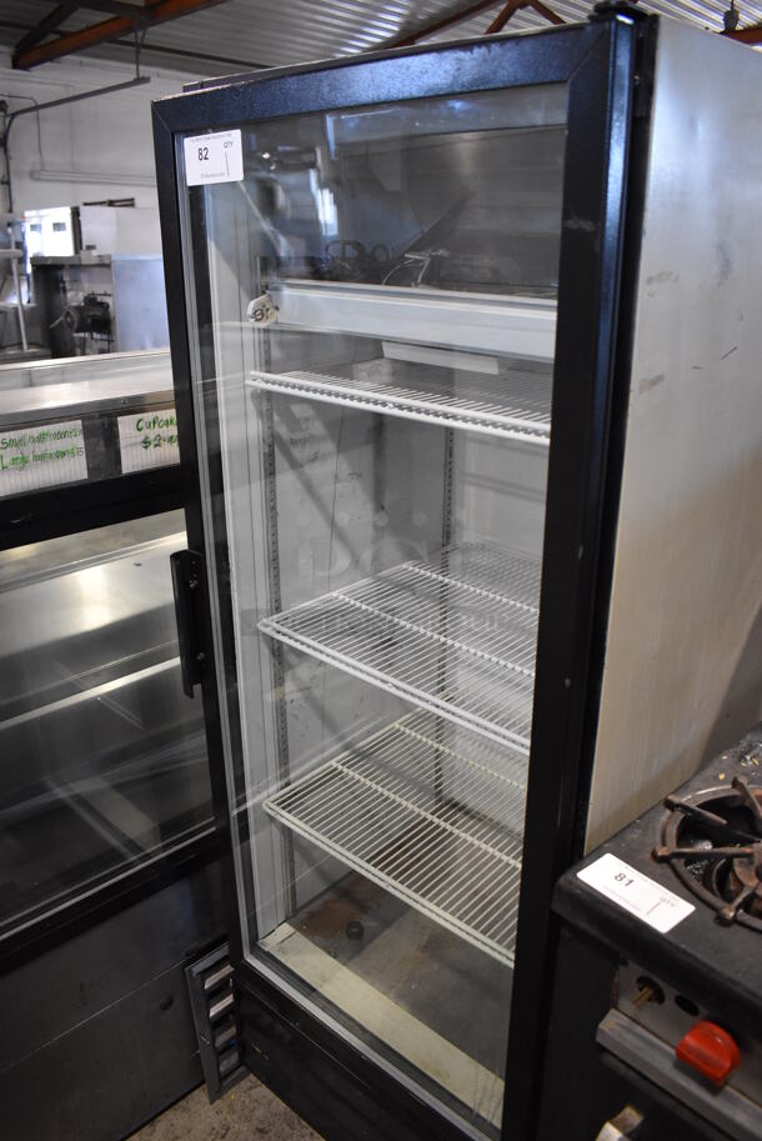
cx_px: 381
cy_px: 570
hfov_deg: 48.0
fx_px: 856
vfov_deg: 67.3
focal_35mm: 27
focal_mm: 18
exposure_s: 1/125
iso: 2200
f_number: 3.5
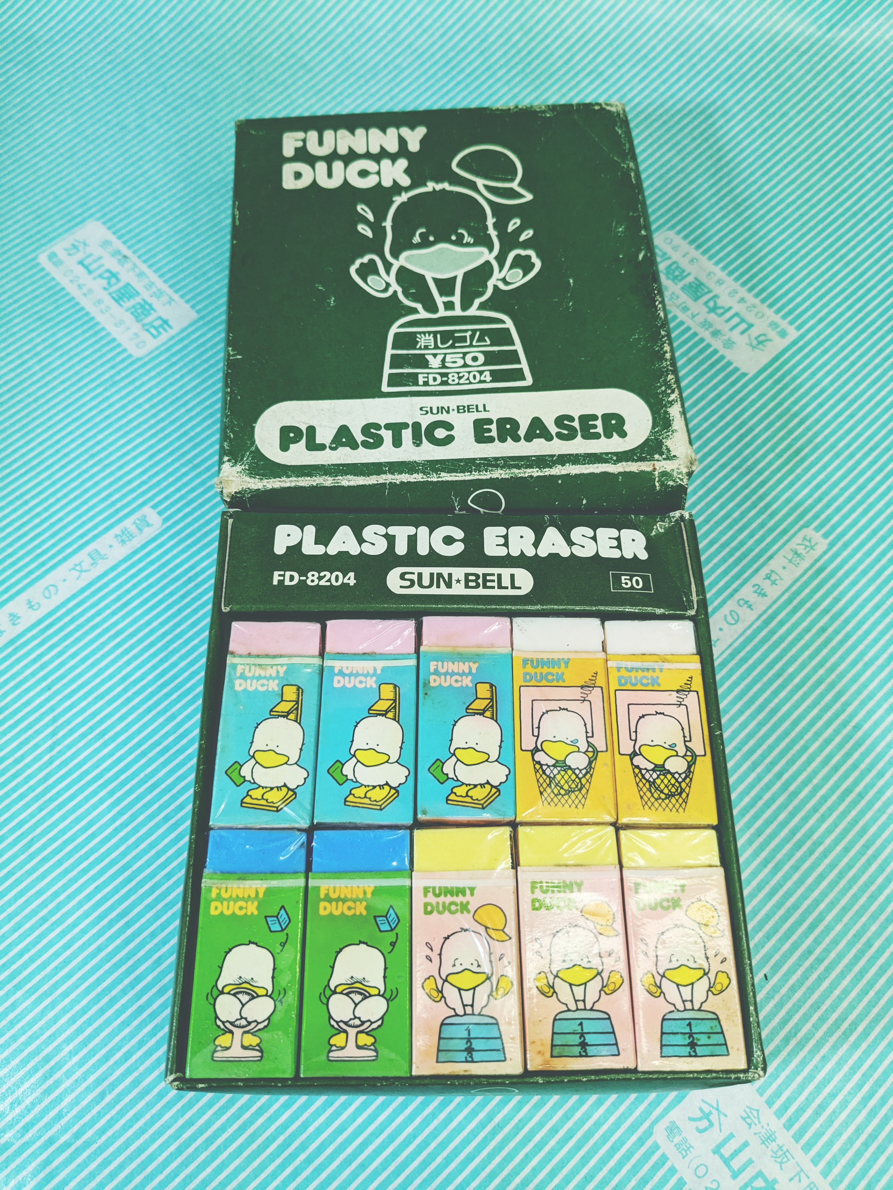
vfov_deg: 65.3
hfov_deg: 51.4
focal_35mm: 27
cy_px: 595
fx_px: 929
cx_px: 446
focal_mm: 4.38
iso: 136
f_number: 1.73
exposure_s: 1/263
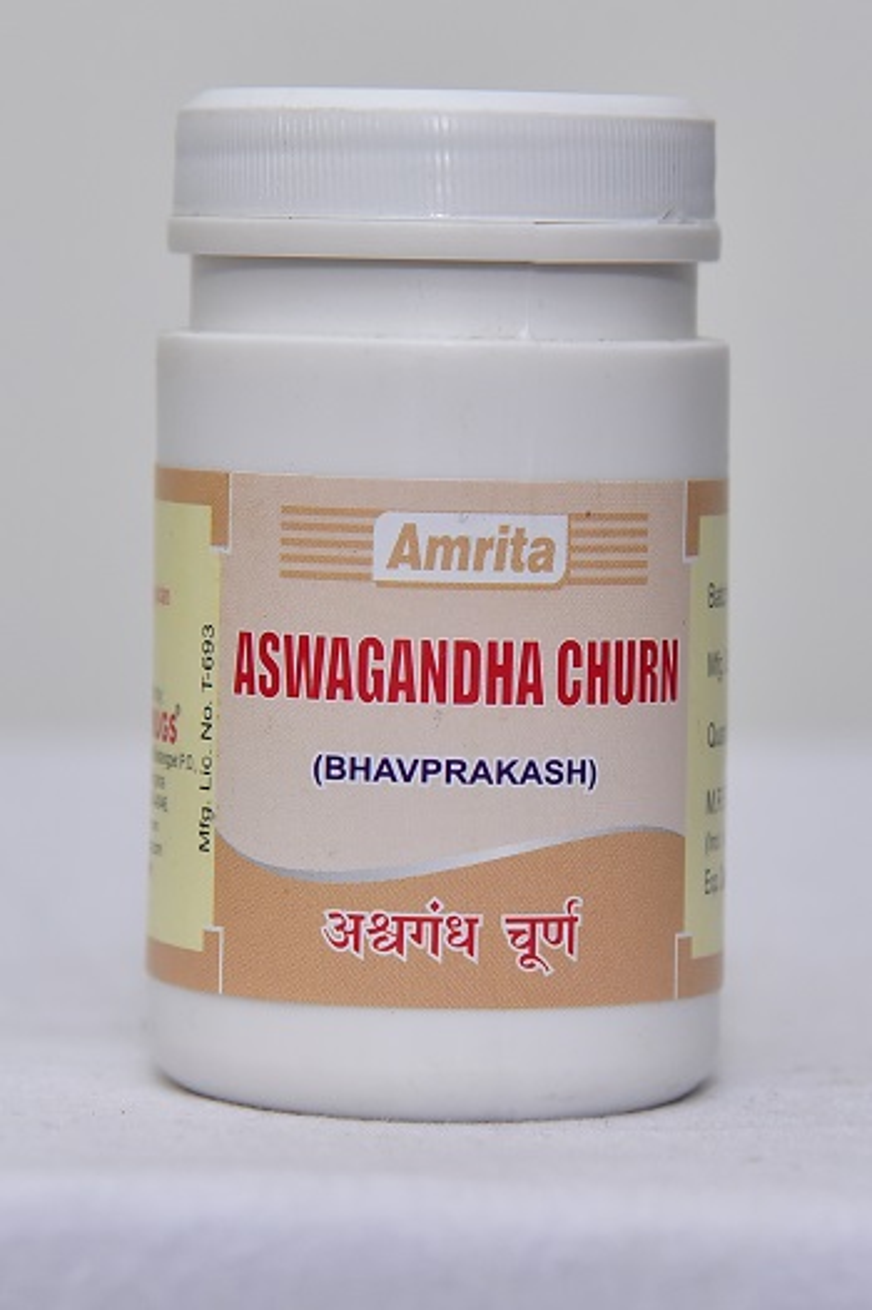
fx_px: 4365
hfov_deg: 11.4
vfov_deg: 17.1
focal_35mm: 120
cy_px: 655
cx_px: 436
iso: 1600
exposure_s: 1/160
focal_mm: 120
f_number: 5.6
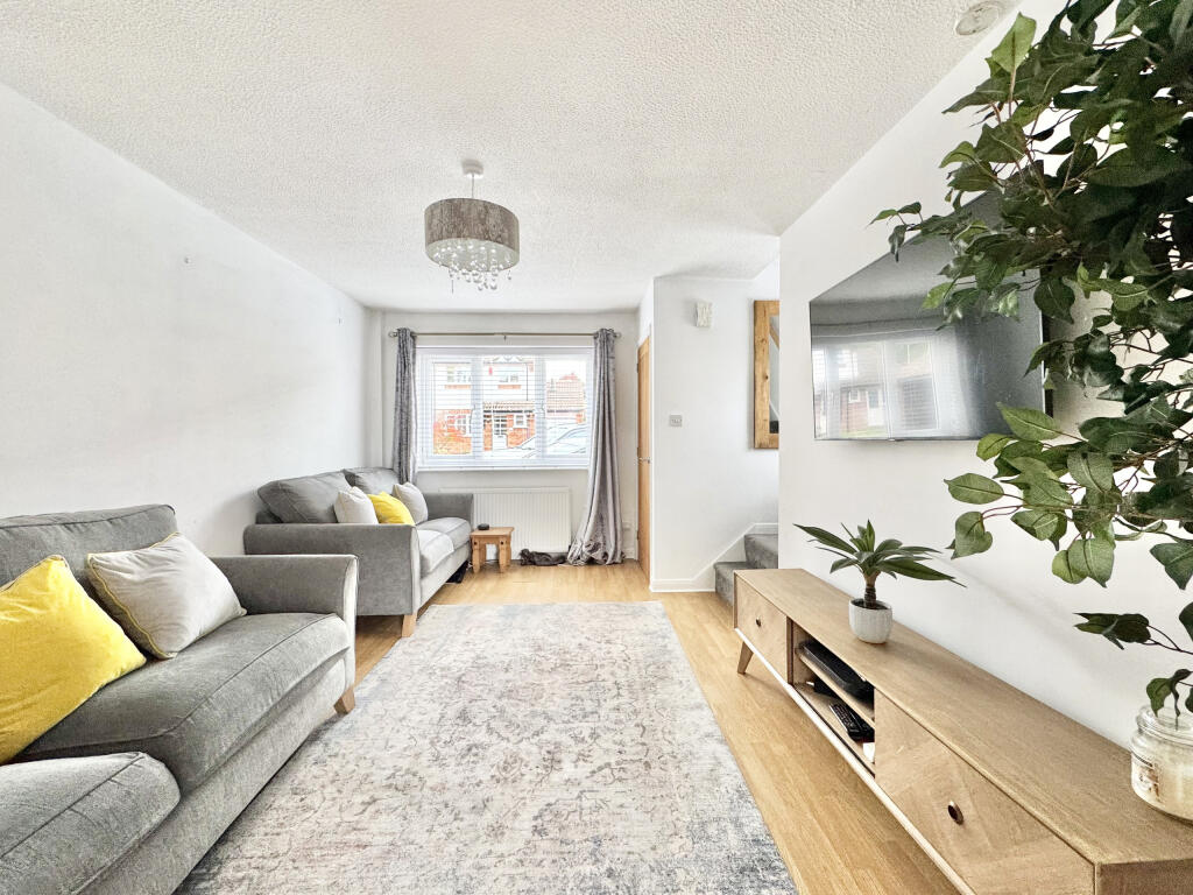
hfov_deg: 102.1
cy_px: 448
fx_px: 482
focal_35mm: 14
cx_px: 596
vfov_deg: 85.7
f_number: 2.2
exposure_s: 1/99
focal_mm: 2.22
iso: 200
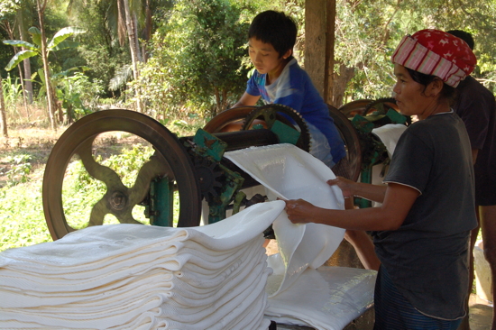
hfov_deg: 37.9
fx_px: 723
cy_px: 165
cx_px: 248
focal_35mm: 52
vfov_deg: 25.7
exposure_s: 1/100
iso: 800
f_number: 11
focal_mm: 35
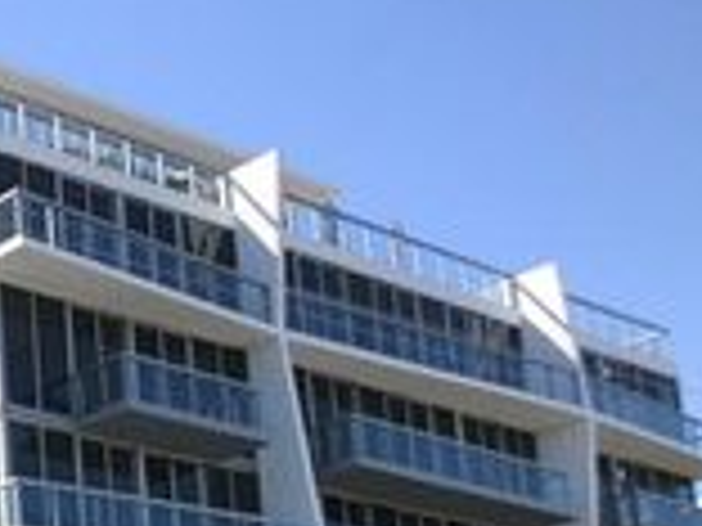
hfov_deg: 19.5
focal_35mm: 90
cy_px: 668
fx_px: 1825
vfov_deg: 15.7
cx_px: -288
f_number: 1.8
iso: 20
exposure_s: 1/1100
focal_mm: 3.99
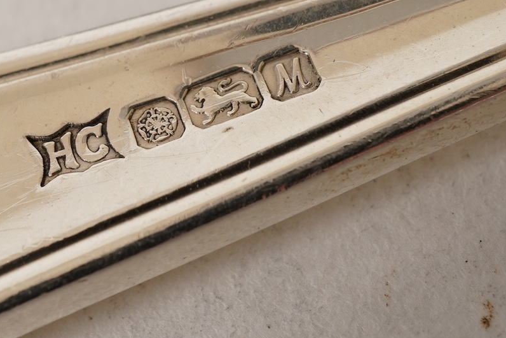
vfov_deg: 15.2
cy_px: 48
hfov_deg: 22.7
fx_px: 1251
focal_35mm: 89
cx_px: 151
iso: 400
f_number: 22
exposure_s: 1/125
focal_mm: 30
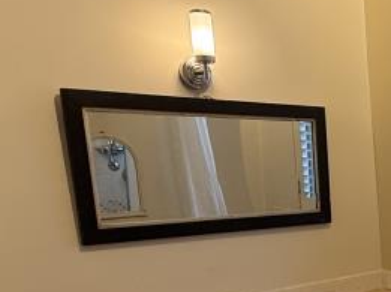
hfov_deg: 29.6
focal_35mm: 55
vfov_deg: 25.3
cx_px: 479
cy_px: 289
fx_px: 620
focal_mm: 2.22
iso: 125
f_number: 2.2
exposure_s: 1/100
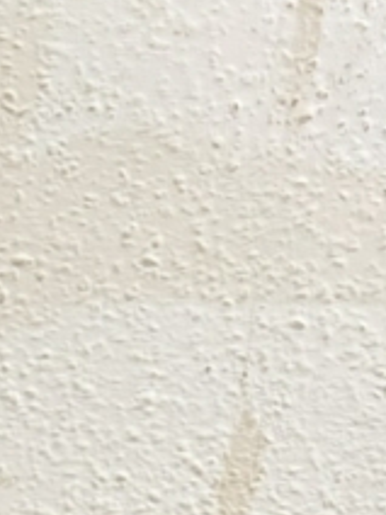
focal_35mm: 136
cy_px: 1032
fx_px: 2022
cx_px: -689
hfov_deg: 9.2
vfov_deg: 12.7
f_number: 1.78
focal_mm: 6.76
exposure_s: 1/50
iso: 200
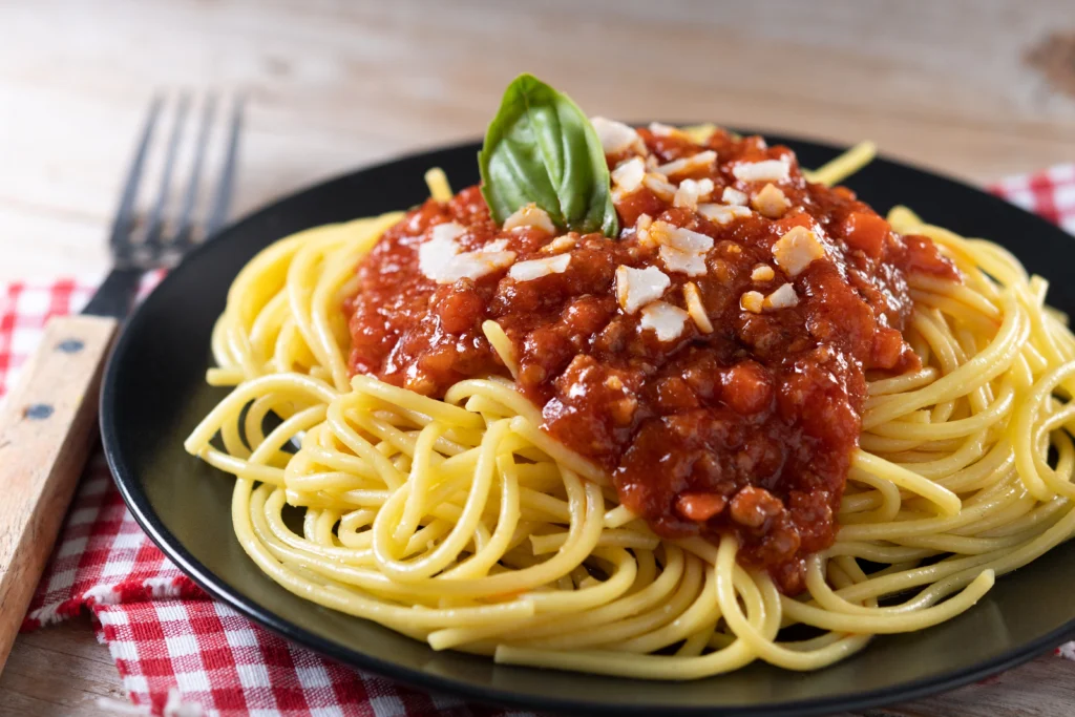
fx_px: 2688
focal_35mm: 90
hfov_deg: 22.6
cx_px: 538
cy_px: 358
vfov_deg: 15.2
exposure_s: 1/200
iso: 125
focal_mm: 60
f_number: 4.5
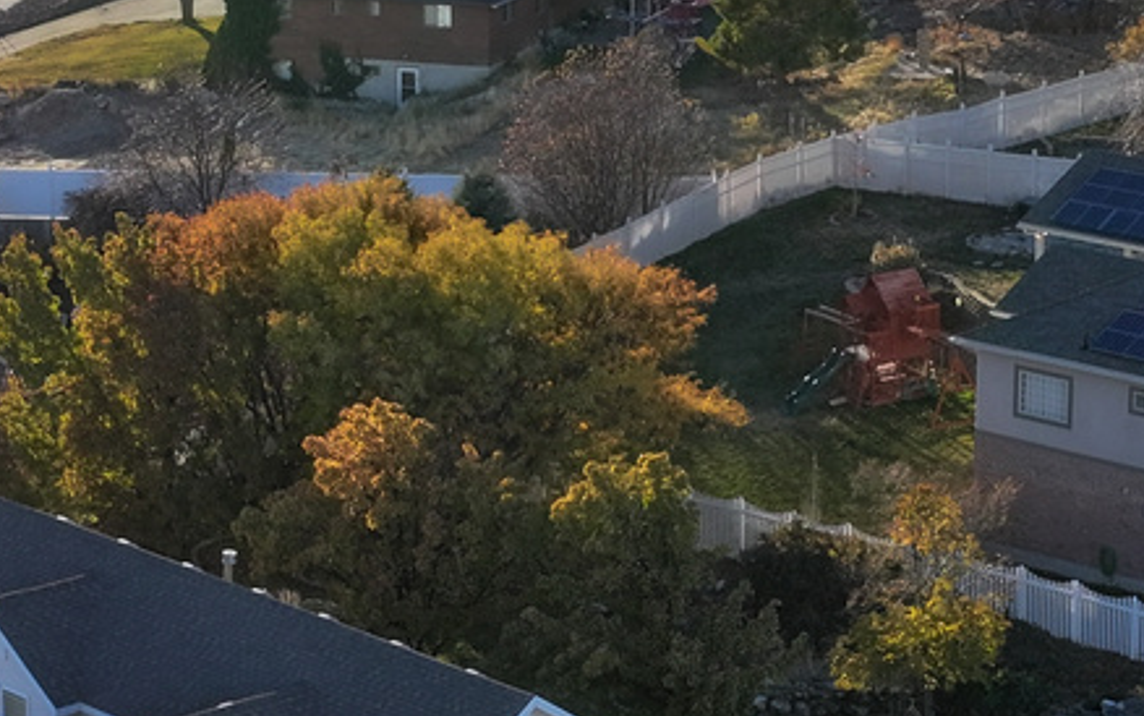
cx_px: 465
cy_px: 285
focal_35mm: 119
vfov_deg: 11.0
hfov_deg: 17.5
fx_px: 3711
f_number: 7.1
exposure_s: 1/160
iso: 100
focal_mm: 12.29
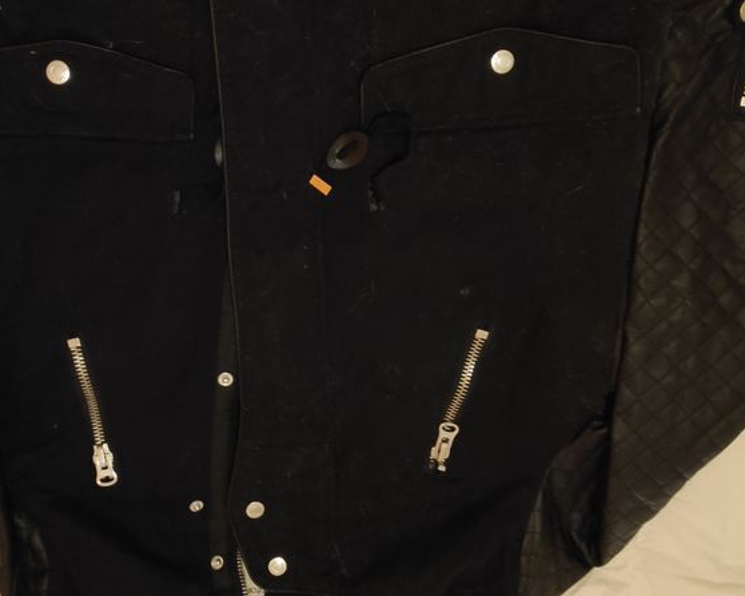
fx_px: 771
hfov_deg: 50.9
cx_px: 271
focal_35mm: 35
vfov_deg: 42.1
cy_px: 345
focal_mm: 3.94
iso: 1219
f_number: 1.9
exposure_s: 1/33
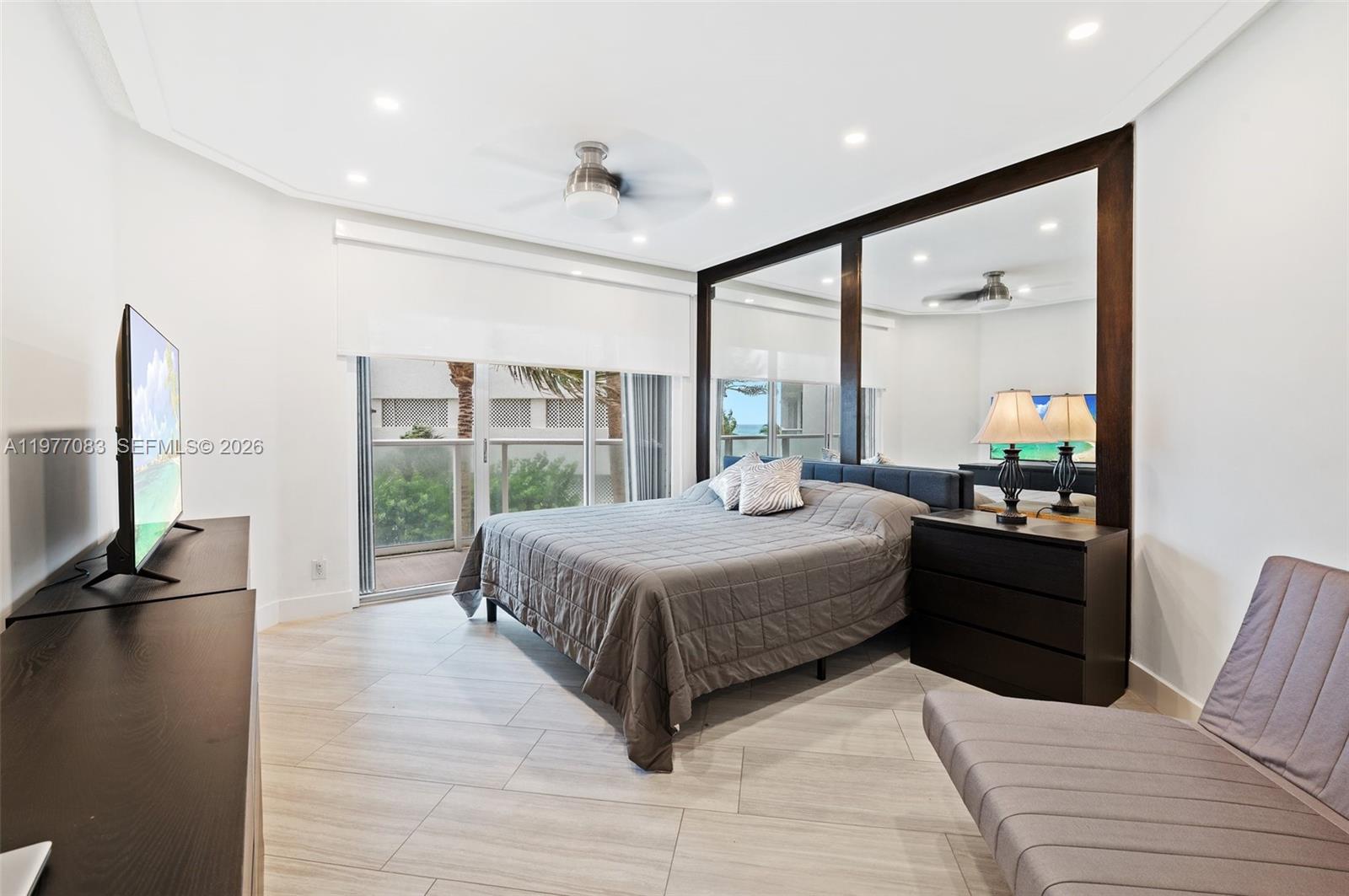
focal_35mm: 15
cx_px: 674
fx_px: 561
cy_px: 448
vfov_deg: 77.2
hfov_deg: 100.5
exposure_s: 1/3
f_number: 8
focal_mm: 15
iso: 200
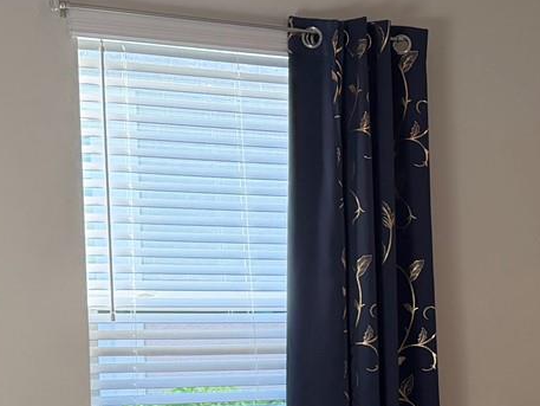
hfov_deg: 22.9
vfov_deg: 17.2
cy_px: 414
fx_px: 1311
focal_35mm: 84
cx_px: 438
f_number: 1.78
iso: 200
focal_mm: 6.76
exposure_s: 1/137
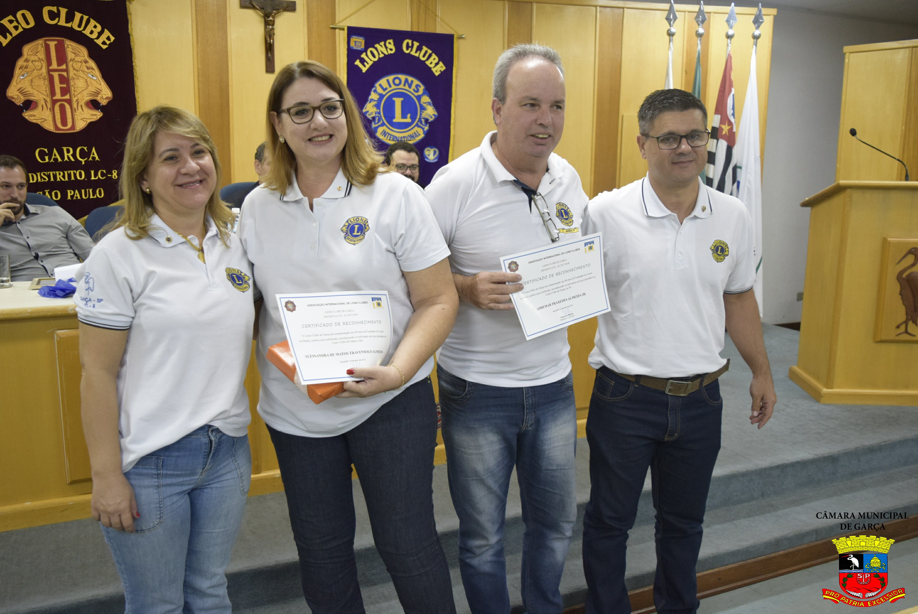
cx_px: 459
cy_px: 307
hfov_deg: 59.5
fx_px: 804
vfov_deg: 41.8
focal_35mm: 32
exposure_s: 1/160
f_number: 4
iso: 1800
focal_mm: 21
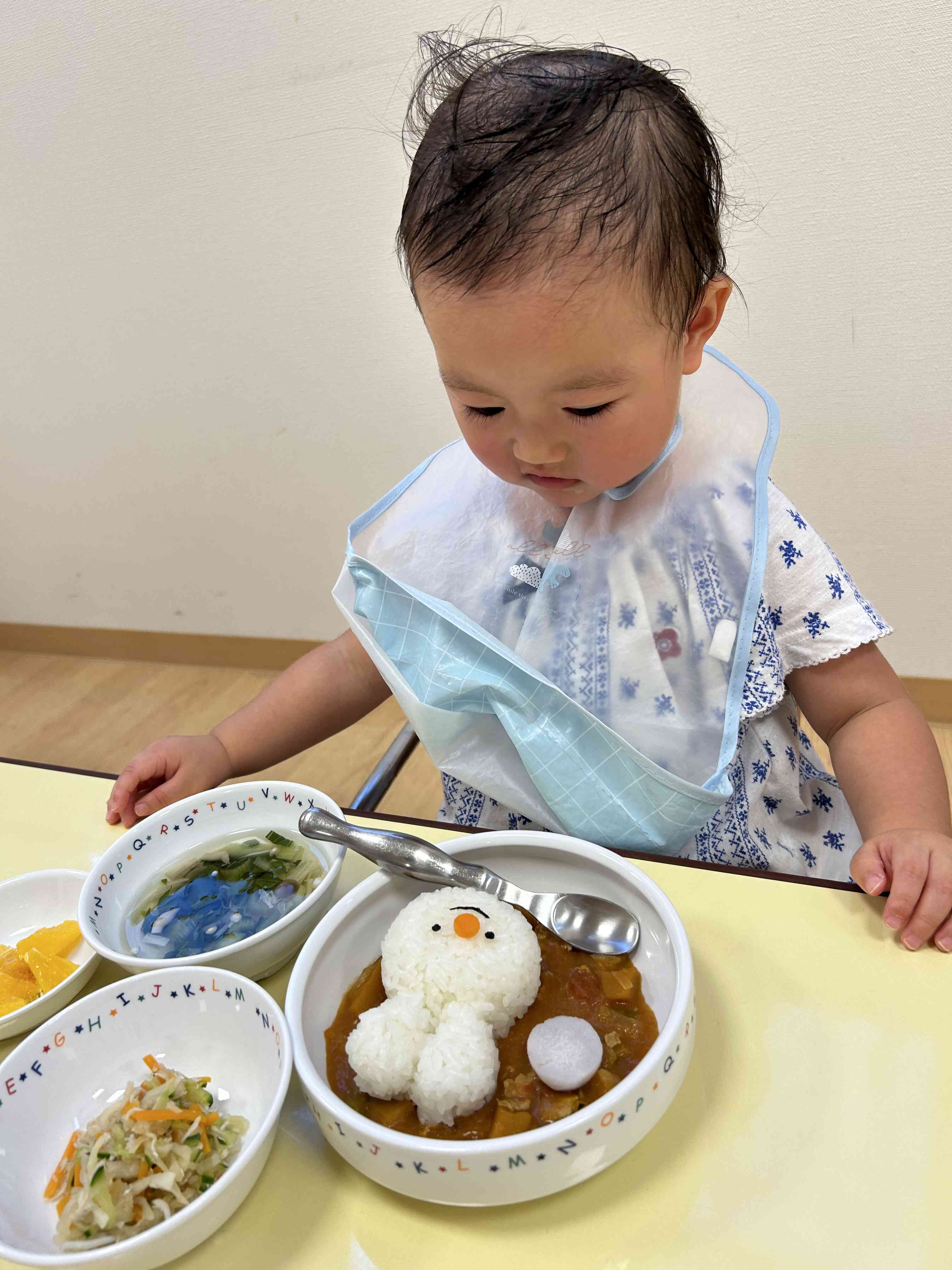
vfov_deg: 67.3
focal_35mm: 26
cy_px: 635
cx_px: 476
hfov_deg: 53.1
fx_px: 953
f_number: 1.5
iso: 32
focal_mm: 5.7
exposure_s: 1/141
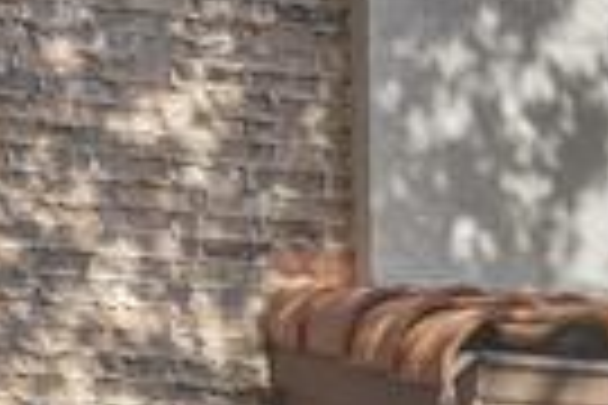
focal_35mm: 91
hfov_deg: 20.9
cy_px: 994
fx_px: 1537
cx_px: -117
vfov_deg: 11.9
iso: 100
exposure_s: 1/40
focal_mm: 12
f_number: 9
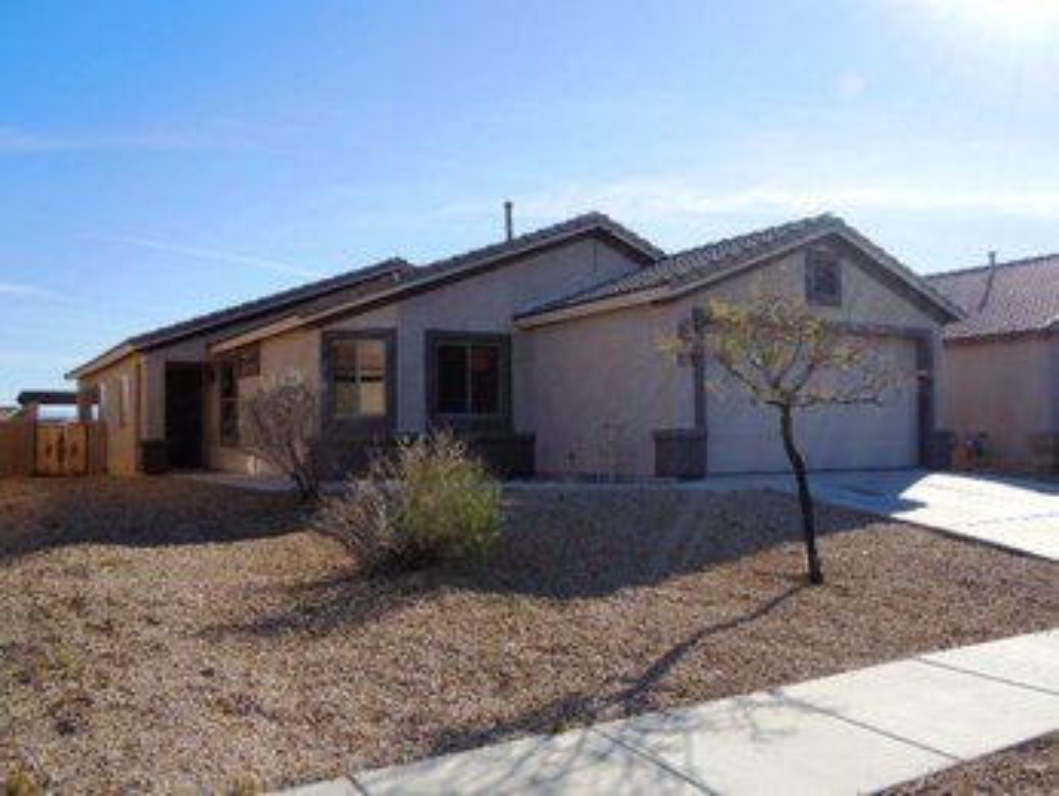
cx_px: 530
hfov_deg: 59.9
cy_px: 398
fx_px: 918
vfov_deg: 46.8
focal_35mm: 30
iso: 100
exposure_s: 1/800
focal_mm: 5.4
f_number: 3.5
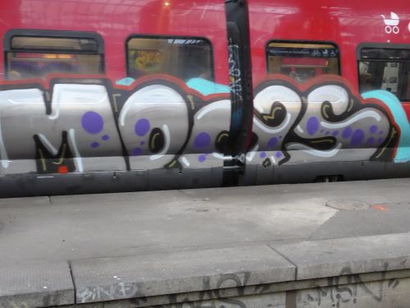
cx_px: 205
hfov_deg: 41.2
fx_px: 545
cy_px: 154
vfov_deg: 31.5
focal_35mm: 46
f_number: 3
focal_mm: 9.5
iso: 1600
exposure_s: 1/125
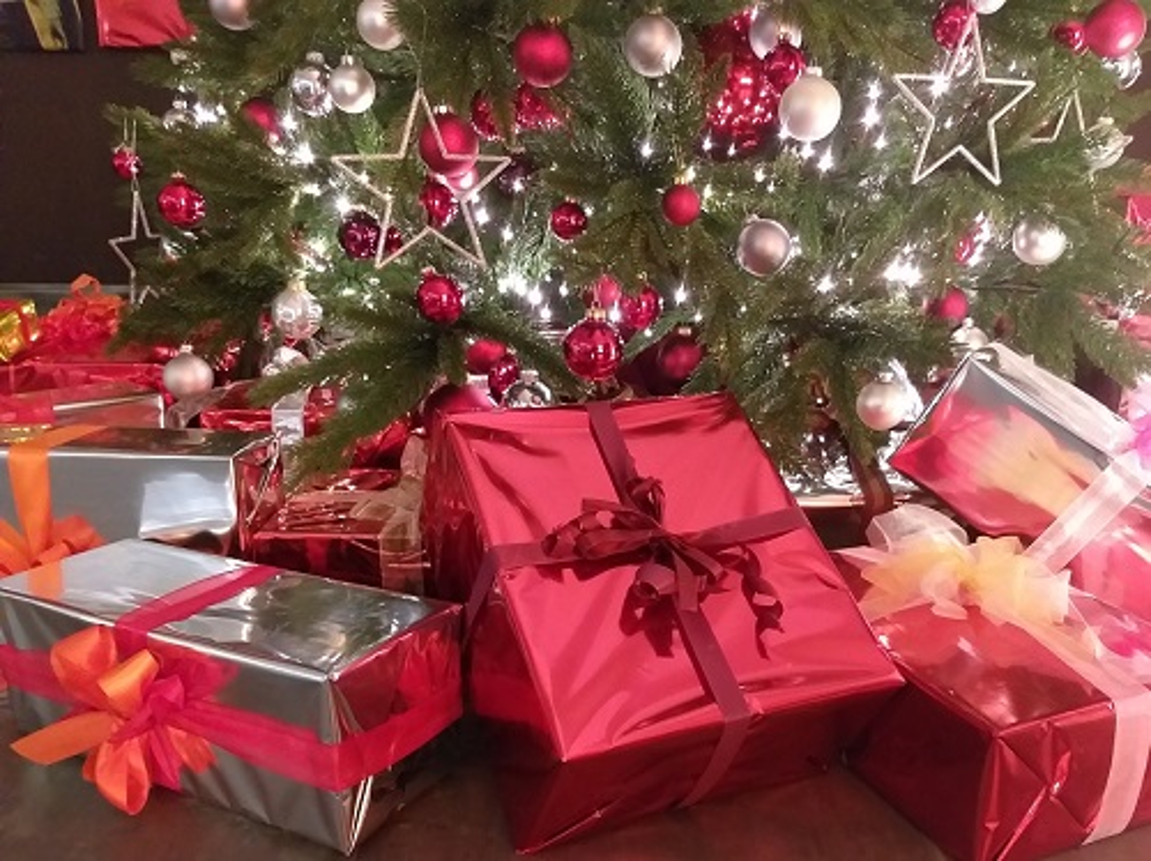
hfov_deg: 67.4
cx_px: 576
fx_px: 864
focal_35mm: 26
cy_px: 430
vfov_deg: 53.0
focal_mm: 3.93
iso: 500
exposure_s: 1/17
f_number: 1.7
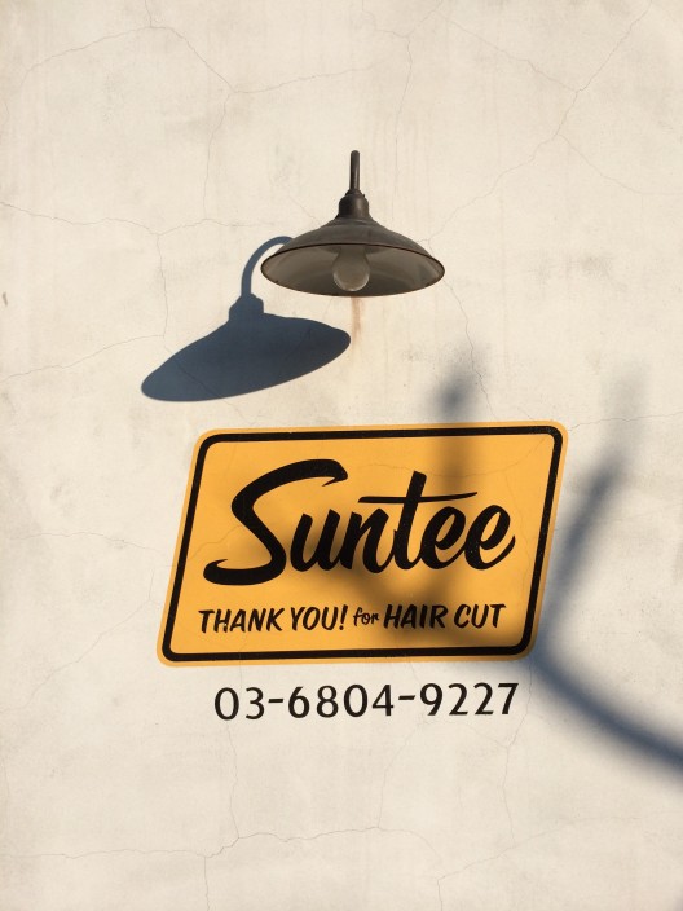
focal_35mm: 30
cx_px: 342
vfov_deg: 60.0
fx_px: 789
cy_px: 456
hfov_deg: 46.8
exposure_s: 1/2564
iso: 32
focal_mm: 4.12
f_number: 2.2
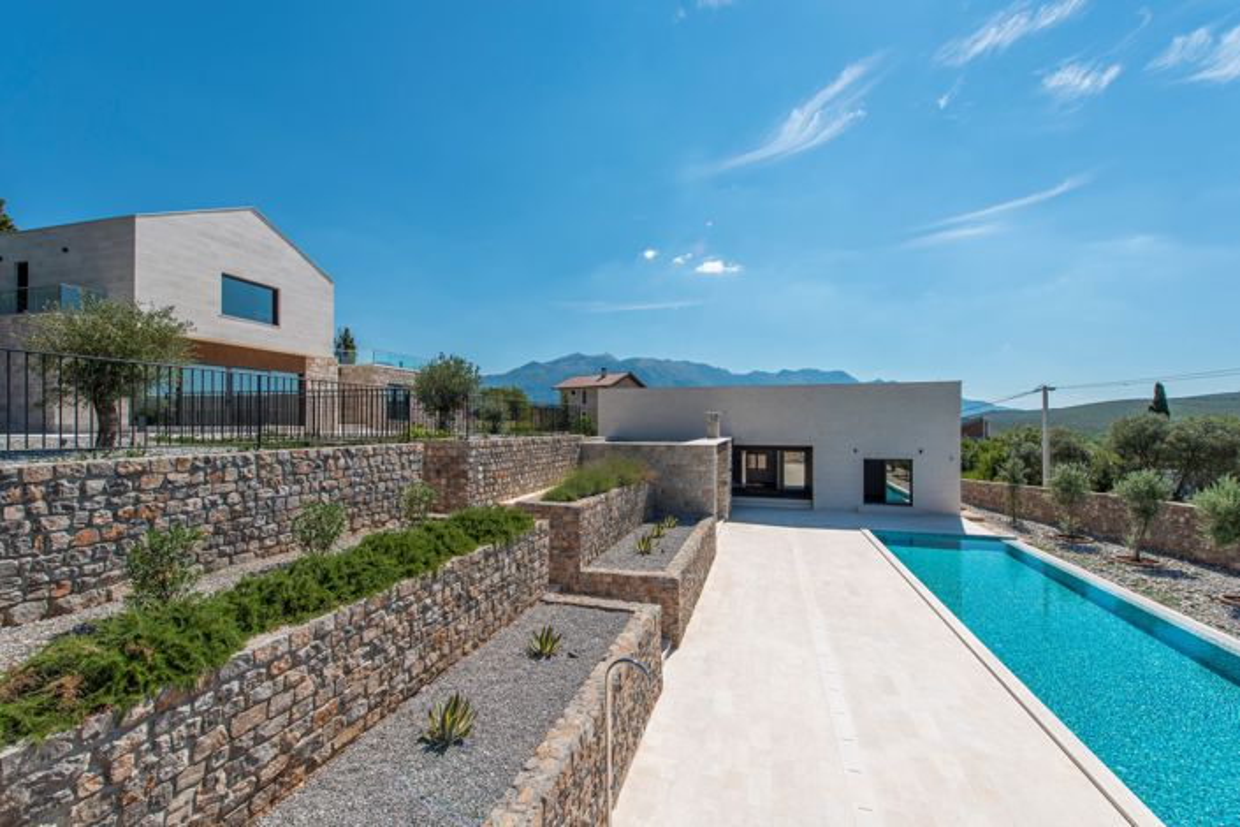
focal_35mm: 14
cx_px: 620
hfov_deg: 104.3
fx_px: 482
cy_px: 414
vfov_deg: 81.2
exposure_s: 1/500
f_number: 5.6
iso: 64
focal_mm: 14
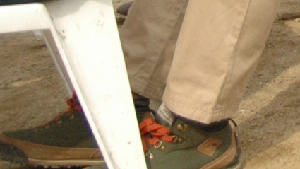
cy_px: -260
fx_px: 1448
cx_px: 668
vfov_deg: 6.3
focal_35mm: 182
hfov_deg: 10.5
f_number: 2.8
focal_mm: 22
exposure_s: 1/5000
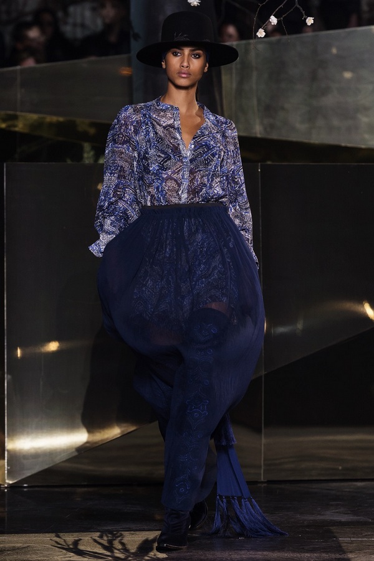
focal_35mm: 170
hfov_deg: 8.1
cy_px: 280
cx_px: 187
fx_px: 2651
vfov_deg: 12.1
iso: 1600
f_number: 4
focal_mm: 170
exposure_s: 1/800
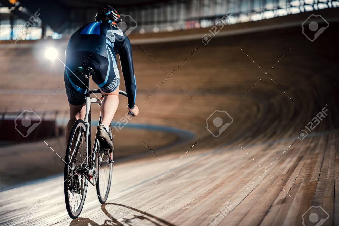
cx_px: 170
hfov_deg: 23.9
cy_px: 113
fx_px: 800
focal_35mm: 85
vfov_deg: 16.1
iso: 100
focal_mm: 85
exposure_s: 1/160
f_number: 1.8
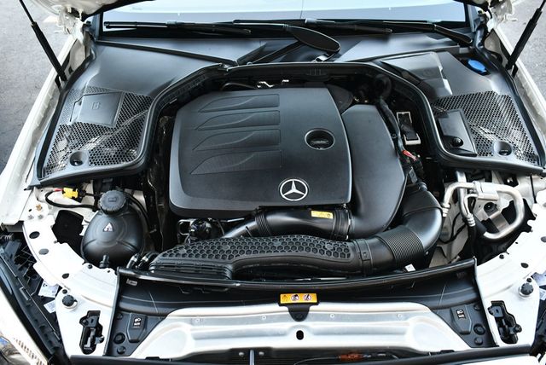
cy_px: 182
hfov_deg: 53.1
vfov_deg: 36.9
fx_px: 546
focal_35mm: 36
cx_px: 273
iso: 800
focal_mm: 18
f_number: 3.5
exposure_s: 1/200
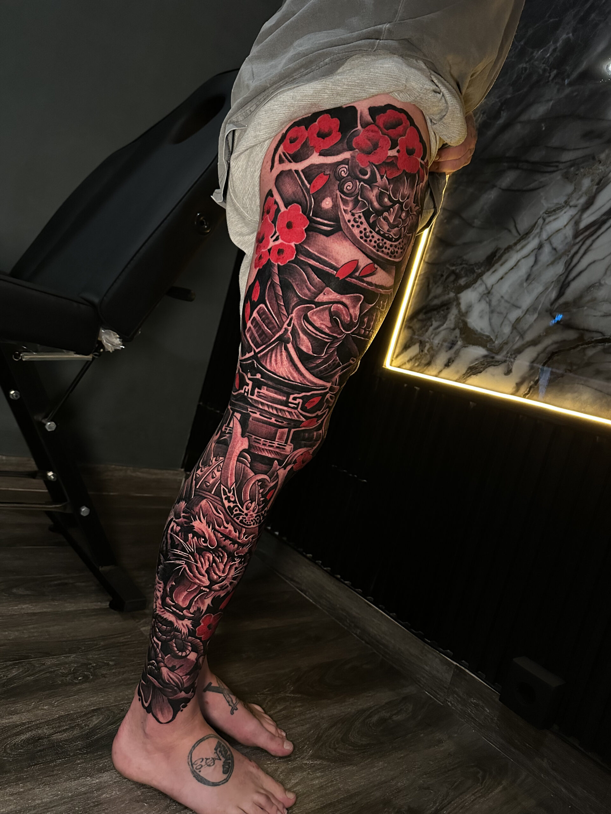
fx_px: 565
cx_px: 306
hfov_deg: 56.8
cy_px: 407
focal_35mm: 24
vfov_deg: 71.6
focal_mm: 6.86
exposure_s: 1/50
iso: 800
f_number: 1.78
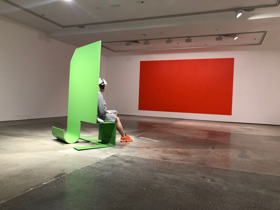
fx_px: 226
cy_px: 105
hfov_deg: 63.4
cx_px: 140
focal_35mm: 28
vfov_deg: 49.7
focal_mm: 4
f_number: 1.8
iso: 40
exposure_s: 1/17
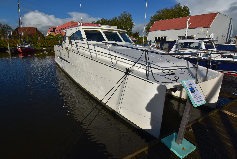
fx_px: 128
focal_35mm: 20
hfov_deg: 85.4
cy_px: 80
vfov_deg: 63.3
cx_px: 118
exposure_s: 1/640
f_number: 11
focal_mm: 13
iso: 200
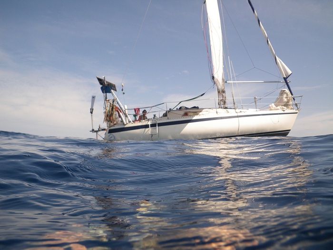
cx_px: 166
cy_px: 125
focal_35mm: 28
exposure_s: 1/500
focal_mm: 5
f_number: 4.2
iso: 64
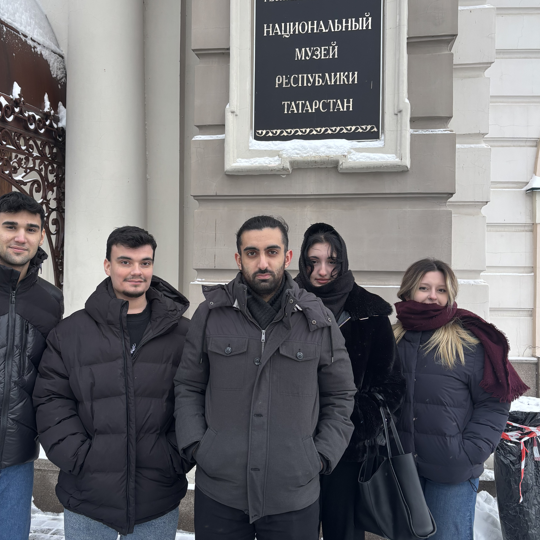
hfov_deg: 43.6
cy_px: 256
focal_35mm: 38
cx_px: 217
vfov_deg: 43.8
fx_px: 671
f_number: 1.6
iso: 64
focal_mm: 5.96
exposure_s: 1/121
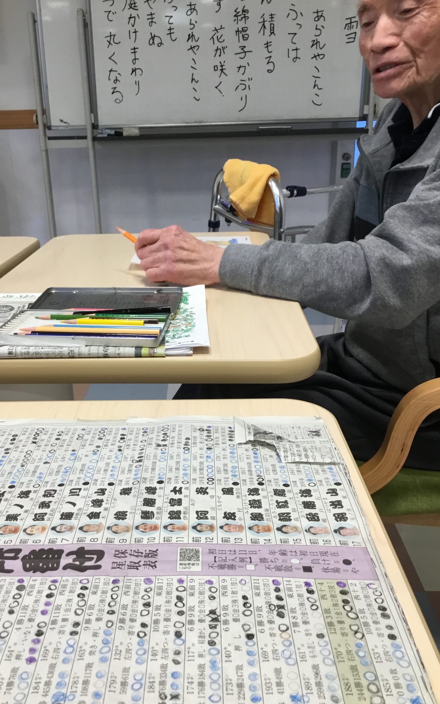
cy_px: 353
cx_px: 180
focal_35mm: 33
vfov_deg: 58.1
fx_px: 633
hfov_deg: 38.2
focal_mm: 3.3
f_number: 2.4
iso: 40
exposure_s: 1/30
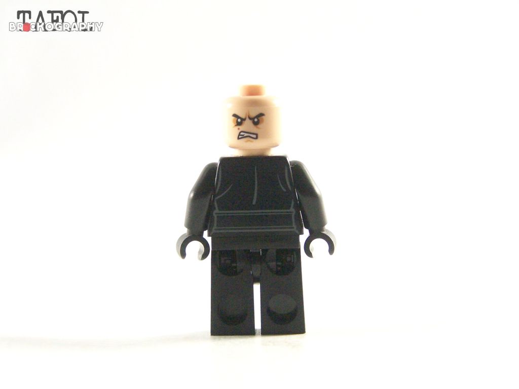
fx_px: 1574
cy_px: 194
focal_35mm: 105
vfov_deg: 14.1
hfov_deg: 18.7
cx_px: 260
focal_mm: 17.5
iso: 400
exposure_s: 1/60
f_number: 3.2
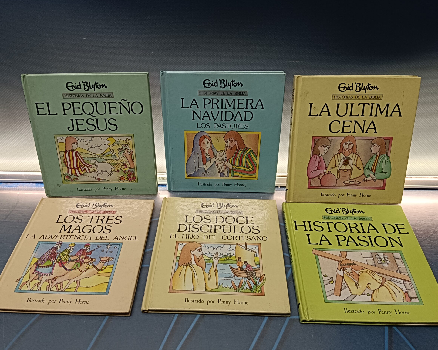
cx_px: 211
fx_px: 363
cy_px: 179
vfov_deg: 51.5
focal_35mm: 28
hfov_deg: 62.2
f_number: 1.8
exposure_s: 1/100
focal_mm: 3.96
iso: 586
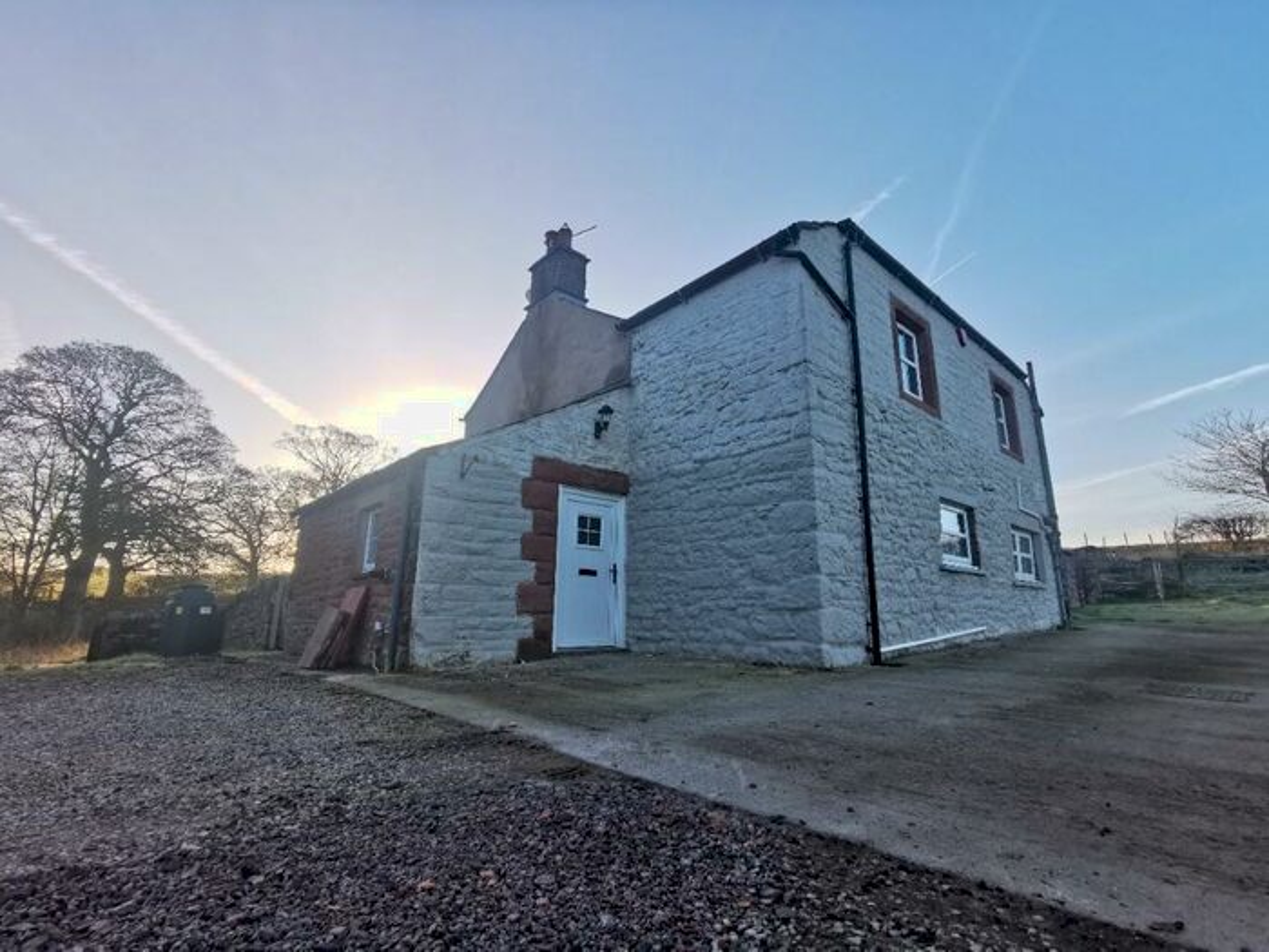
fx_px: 587
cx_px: 634
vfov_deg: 78.1
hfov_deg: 94.5
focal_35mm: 16
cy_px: 476
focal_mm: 2.35
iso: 50
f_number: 2.2
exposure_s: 1/319
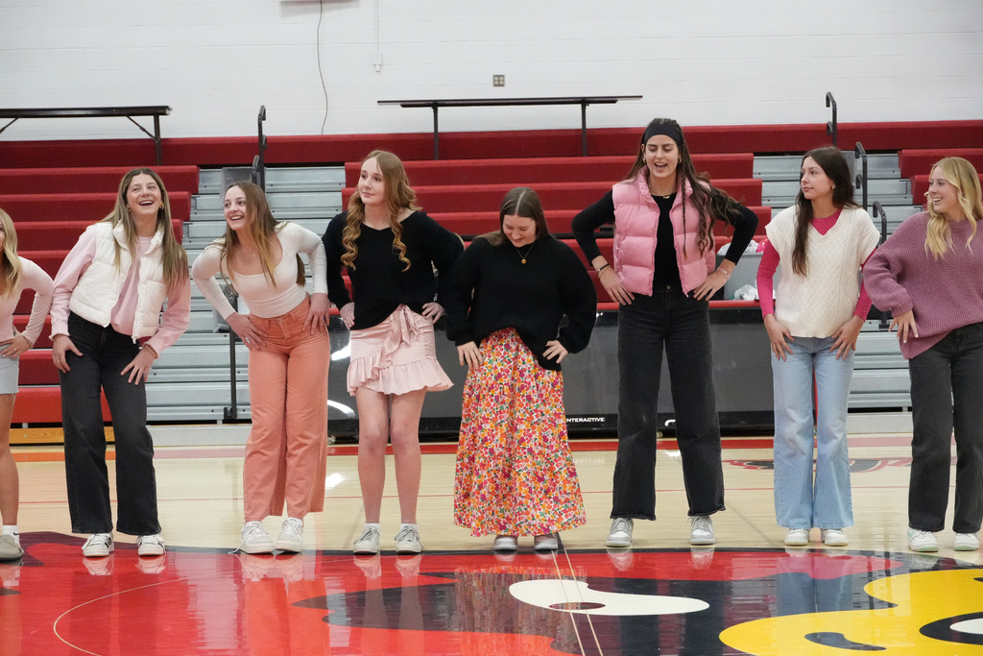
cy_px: 328
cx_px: 492
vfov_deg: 15.5
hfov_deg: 23.0
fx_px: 2417
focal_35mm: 88
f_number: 5.6
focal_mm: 59
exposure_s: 1/500
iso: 10000
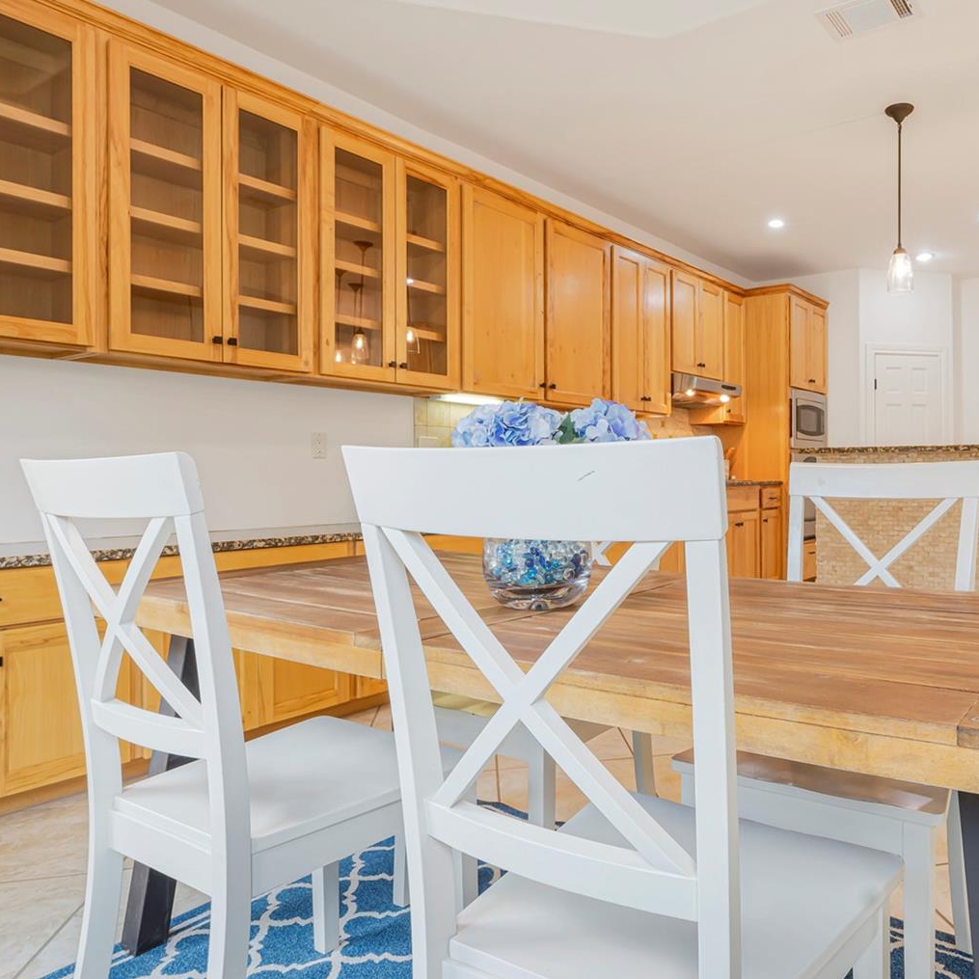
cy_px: 473
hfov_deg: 62.9
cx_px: 675
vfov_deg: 65.0
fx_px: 768
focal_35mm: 24
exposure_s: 1/3
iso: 250
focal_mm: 14
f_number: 11
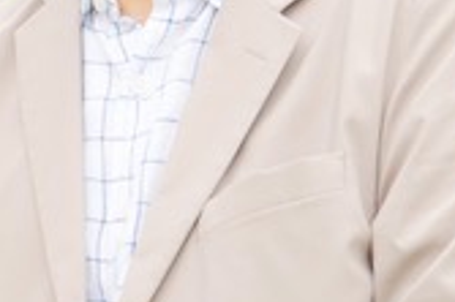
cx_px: -436
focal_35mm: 748
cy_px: 169
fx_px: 9444
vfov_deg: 1.8
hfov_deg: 2.7
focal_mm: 96
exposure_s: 1/500
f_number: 4
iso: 400
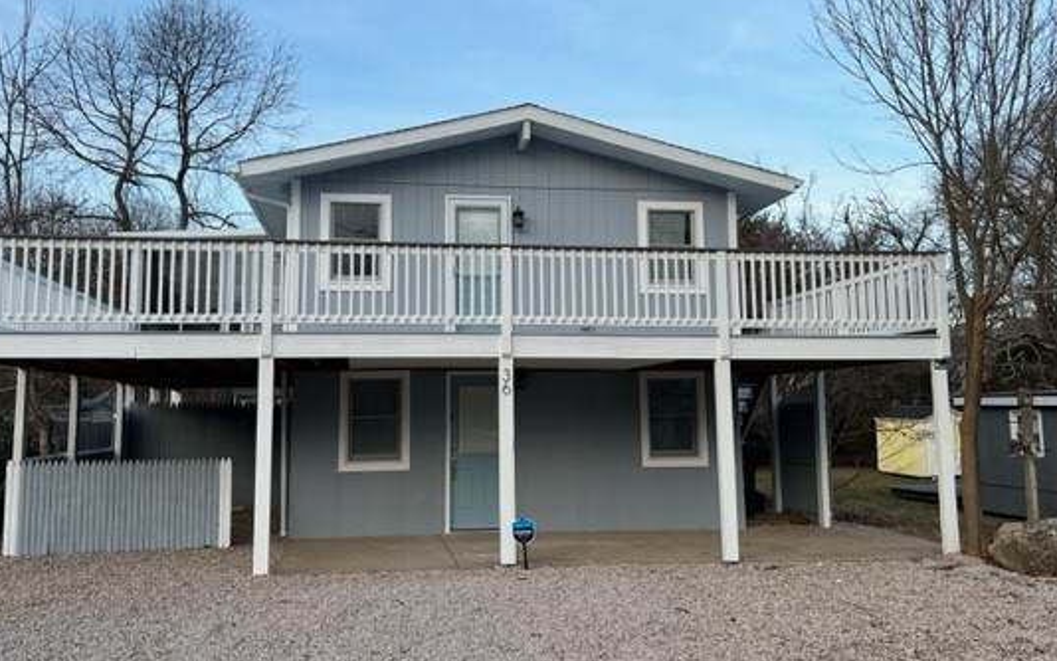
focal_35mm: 33
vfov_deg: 38.3
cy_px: 283
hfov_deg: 58.1
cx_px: 489
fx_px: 951
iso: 50
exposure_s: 1/558
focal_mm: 5.7
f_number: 1.5
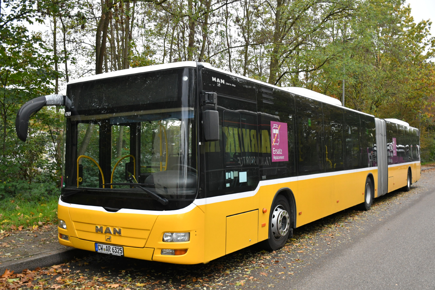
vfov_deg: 36.9
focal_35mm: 36
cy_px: 145
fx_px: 435
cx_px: 218
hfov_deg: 53.1
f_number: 3.8
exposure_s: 1/640
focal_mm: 24
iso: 1600
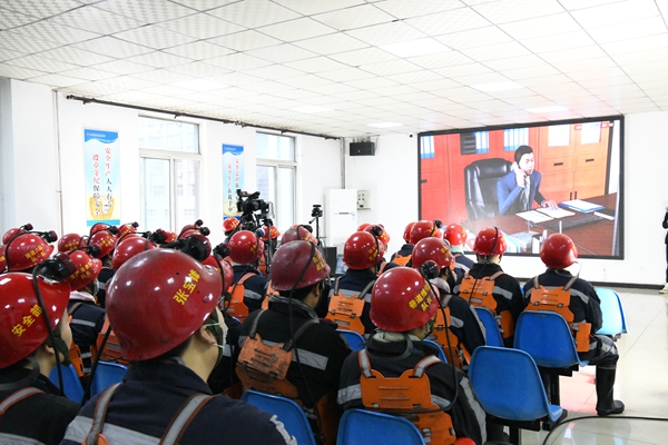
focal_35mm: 34
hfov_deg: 55.8
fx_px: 631
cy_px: 222
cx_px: 334
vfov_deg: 38.9
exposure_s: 1/320
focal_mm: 34
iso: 25600
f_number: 11
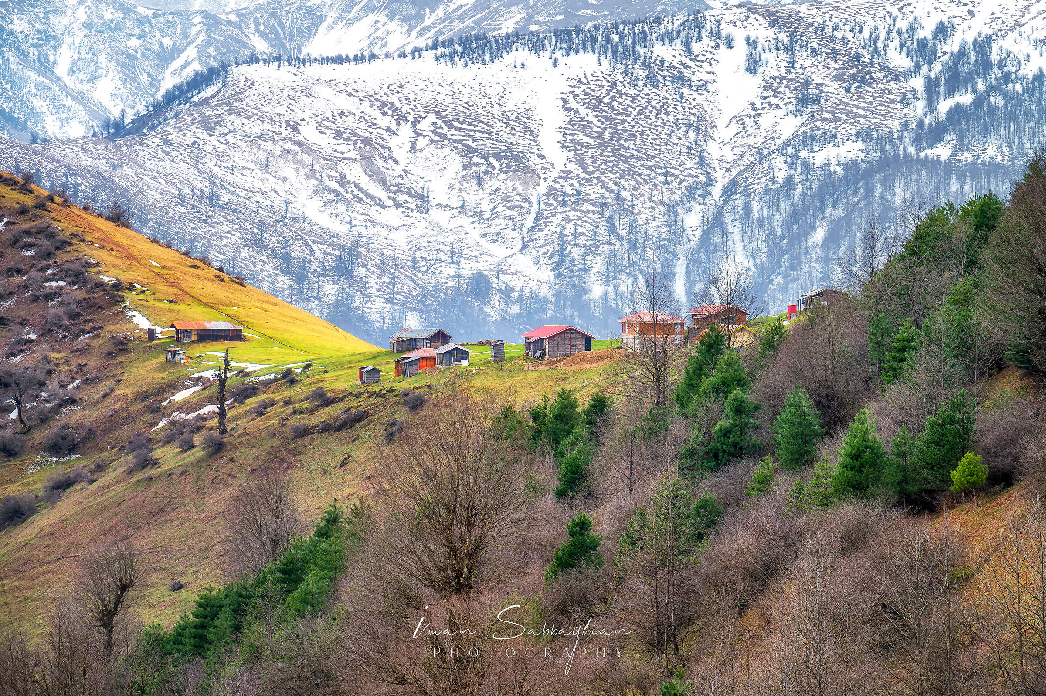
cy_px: 348
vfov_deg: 7.0
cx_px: 523
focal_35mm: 195
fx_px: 5662
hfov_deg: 10.6
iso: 200
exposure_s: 1/125
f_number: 8
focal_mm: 195
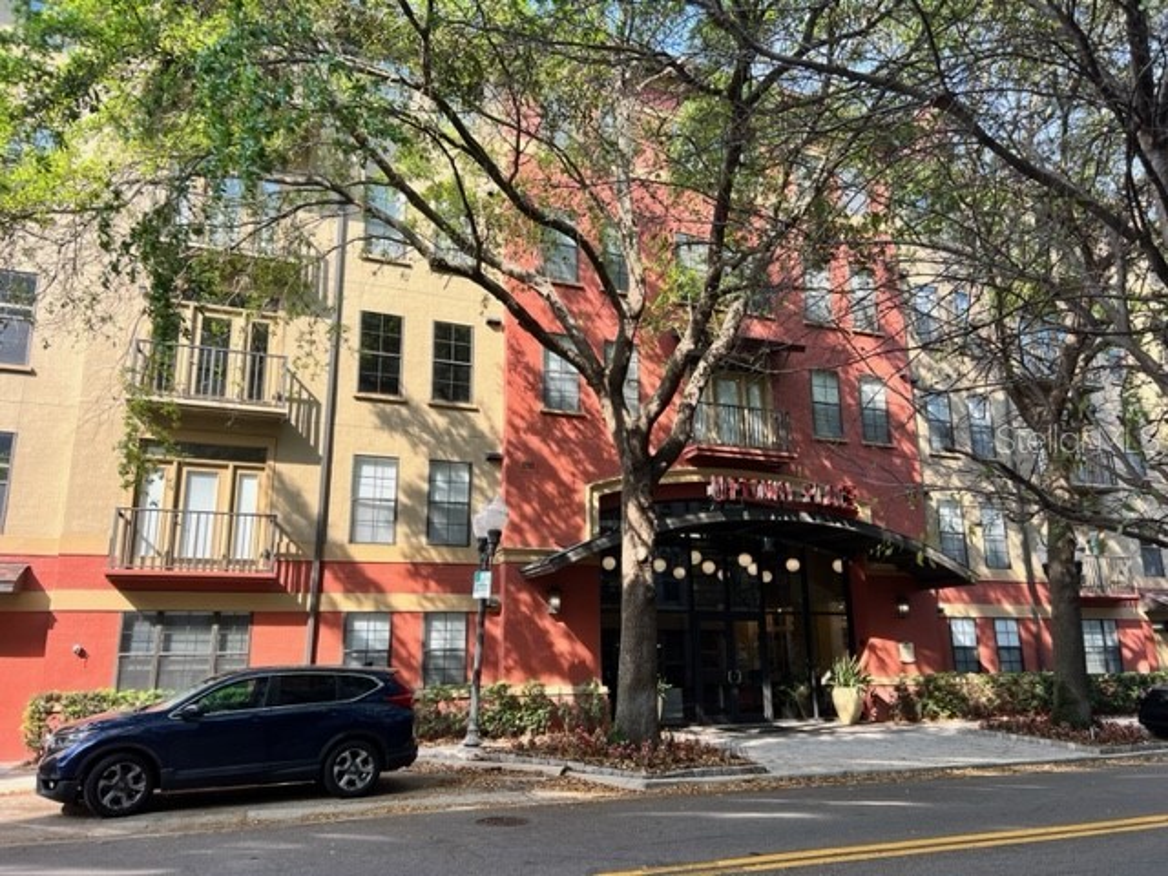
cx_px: 584
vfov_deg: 53.1
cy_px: 438
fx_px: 877
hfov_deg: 67.3
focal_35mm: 26
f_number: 1.5
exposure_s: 1/827
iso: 50
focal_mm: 5.7
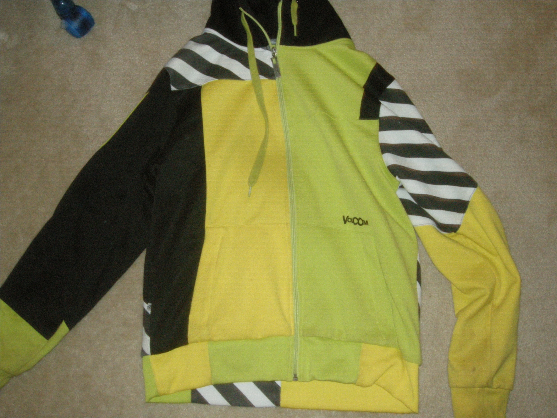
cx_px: 278
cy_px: 209
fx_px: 563
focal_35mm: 35
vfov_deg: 40.7
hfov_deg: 52.6
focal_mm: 7.5
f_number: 2.7
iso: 471
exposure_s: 1/60
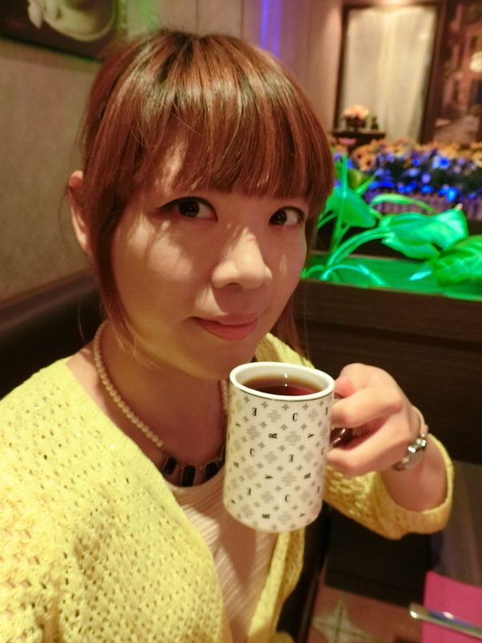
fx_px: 464
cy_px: 322
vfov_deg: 69.4
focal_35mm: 25
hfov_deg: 54.9
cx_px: 241
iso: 400
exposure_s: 1/6
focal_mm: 5.4
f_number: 2.8
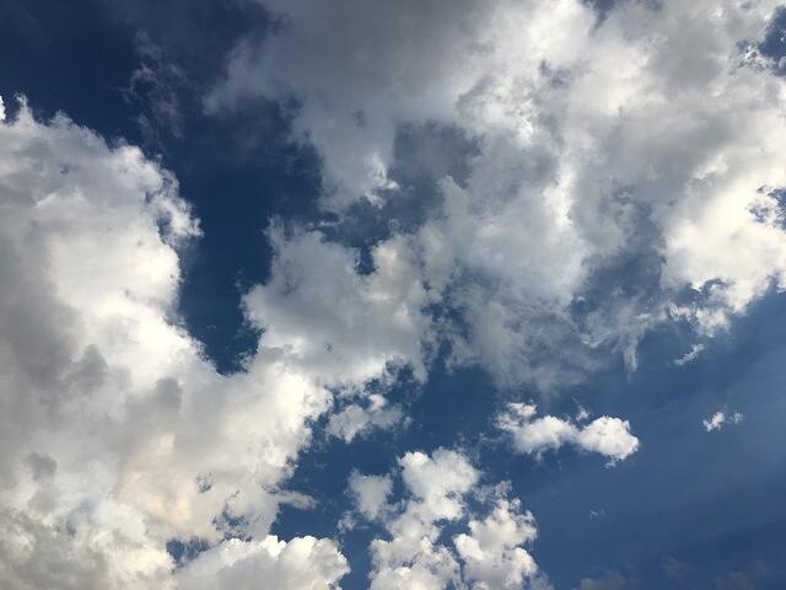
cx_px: 393
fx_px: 658
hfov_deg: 61.7
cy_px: 295
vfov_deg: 48.2
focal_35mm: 29
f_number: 2.2
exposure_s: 1/1326
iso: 25
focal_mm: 4.15
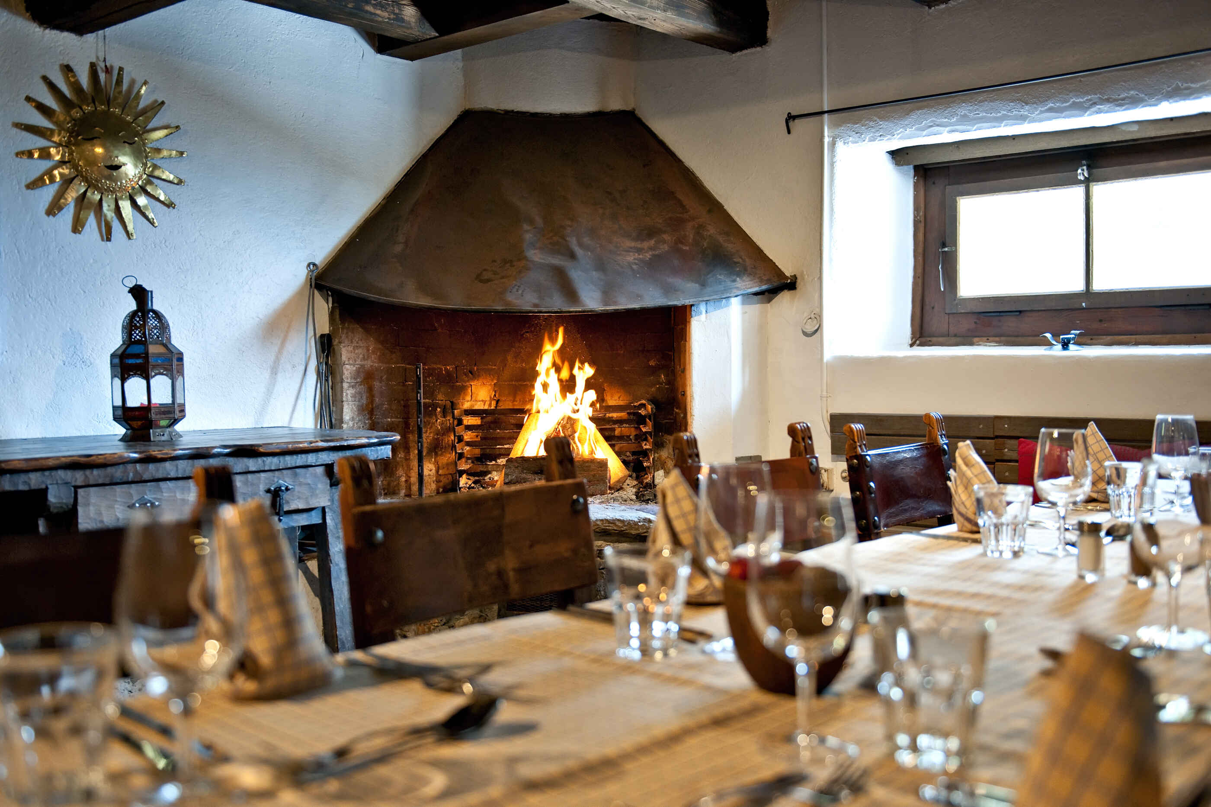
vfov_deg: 41.1
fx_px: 1076
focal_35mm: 32
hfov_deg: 58.7
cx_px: 606
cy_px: 404
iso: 800
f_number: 2.8
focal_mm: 32
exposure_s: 1/50
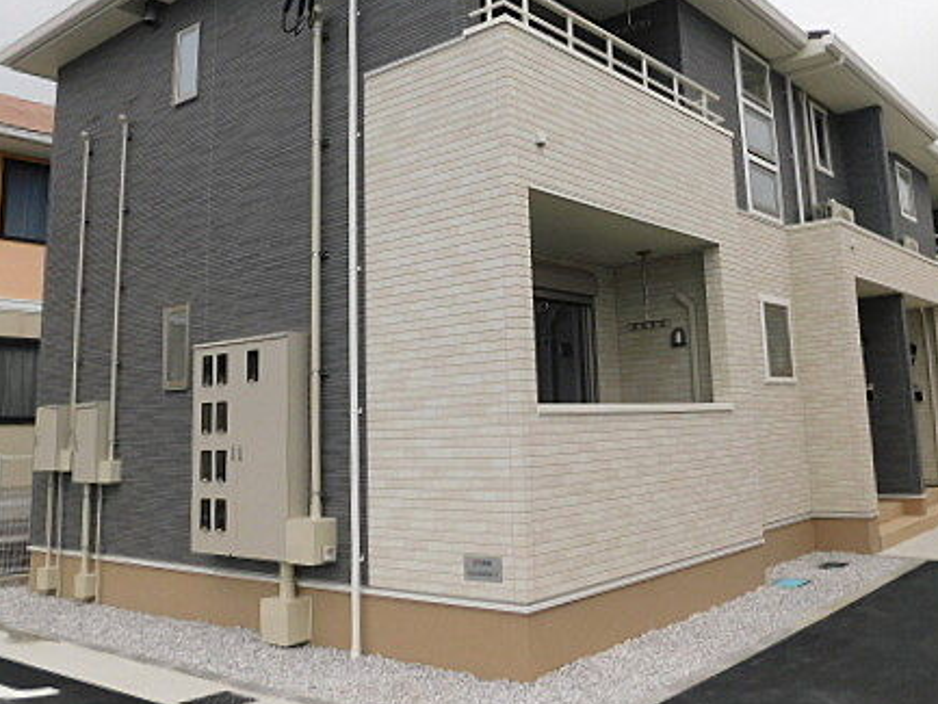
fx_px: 922
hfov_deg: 53.8
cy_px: 264
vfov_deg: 41.5
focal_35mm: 34
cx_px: 518
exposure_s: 1/500
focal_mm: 4
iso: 125
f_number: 6
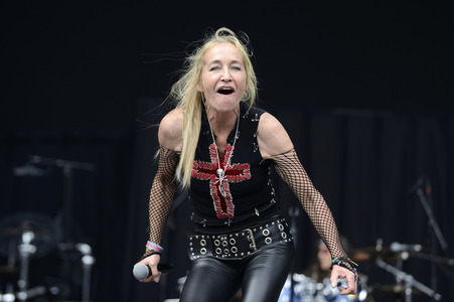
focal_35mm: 170
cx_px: 227
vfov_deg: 8.1
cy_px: 151
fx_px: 2142
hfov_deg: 12.1
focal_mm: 170
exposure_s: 1/640
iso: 320
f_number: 4.5
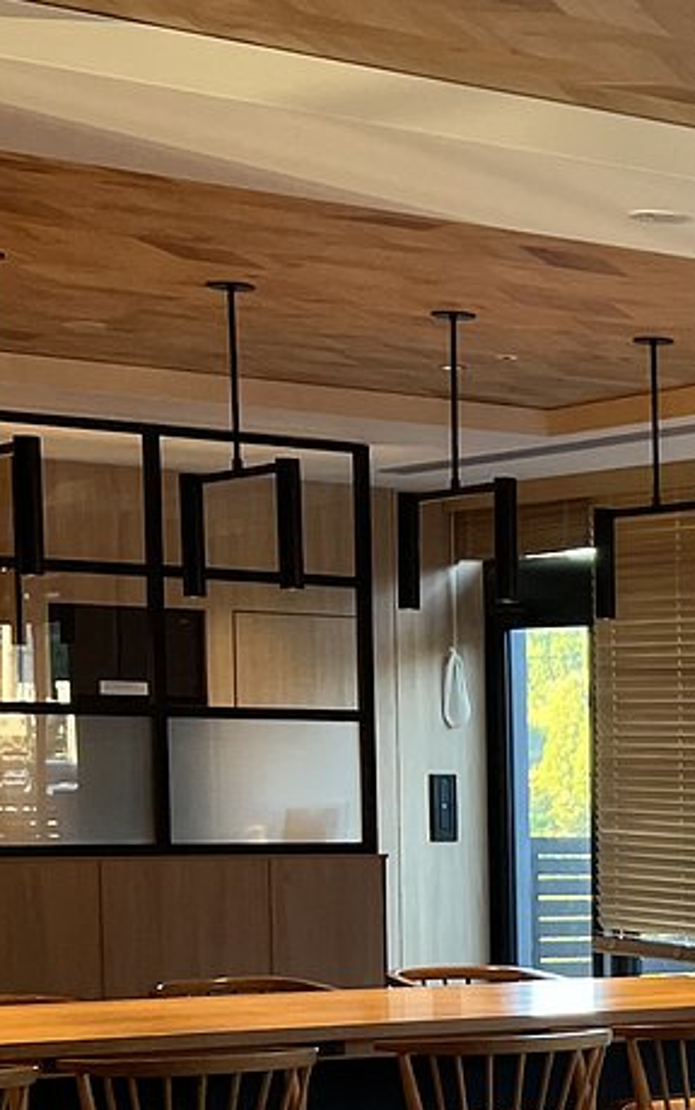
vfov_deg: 21.8
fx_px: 2785
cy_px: 1079
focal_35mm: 92
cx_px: 1214
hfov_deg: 13.0
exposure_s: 1/60
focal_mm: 5.7
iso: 80
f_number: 1.5
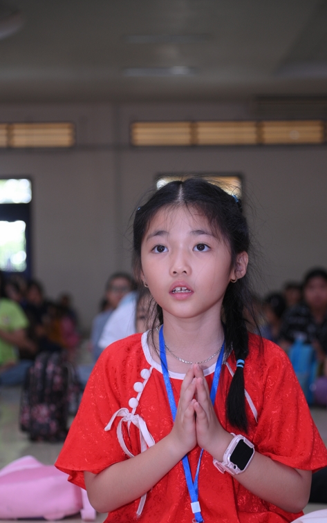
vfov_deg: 22.5
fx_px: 1312
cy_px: 330
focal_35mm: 92
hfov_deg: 14.2
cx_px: 189
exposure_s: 1/160
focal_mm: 70
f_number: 4
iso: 800
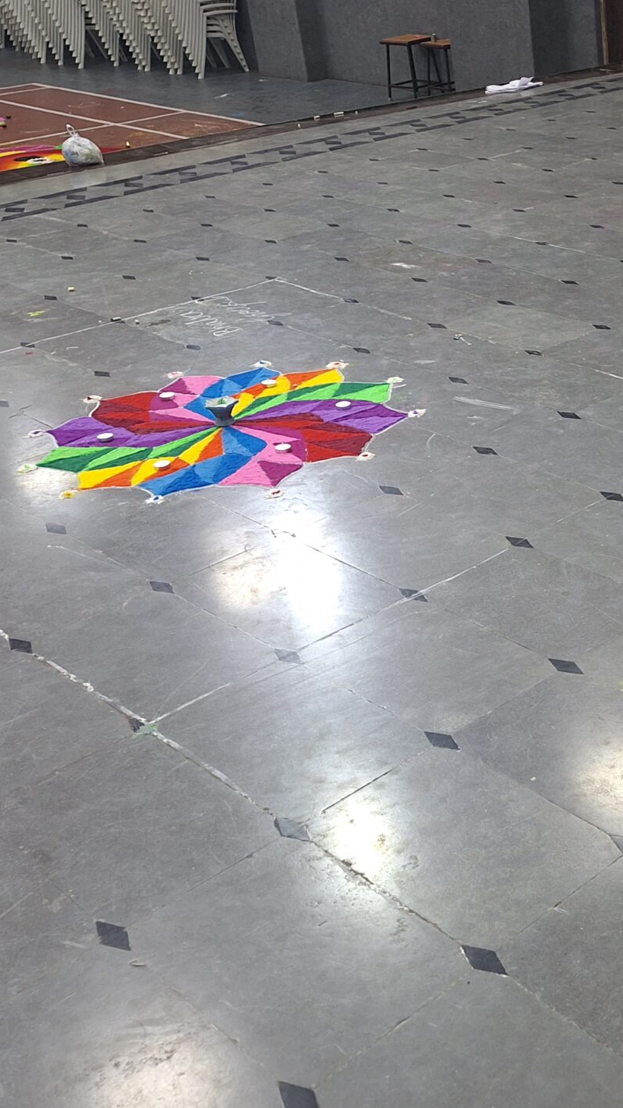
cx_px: 673
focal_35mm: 45
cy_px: 560
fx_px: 1322
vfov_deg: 45.5
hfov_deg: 24.8
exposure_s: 1/33
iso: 200
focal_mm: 5.54
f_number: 1.8
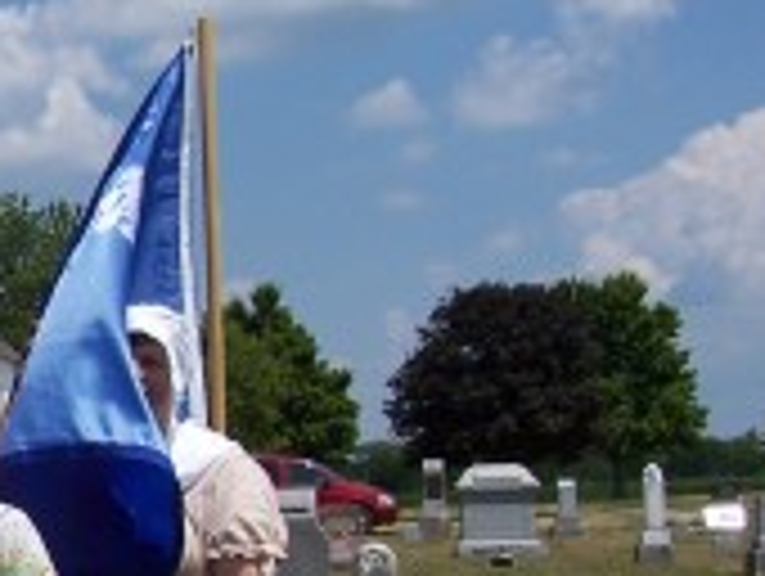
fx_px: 2213
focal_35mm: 100
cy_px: 520
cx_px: -288
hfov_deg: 18.0
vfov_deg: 14.7
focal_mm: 5.6
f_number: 5.6
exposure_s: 1/1000
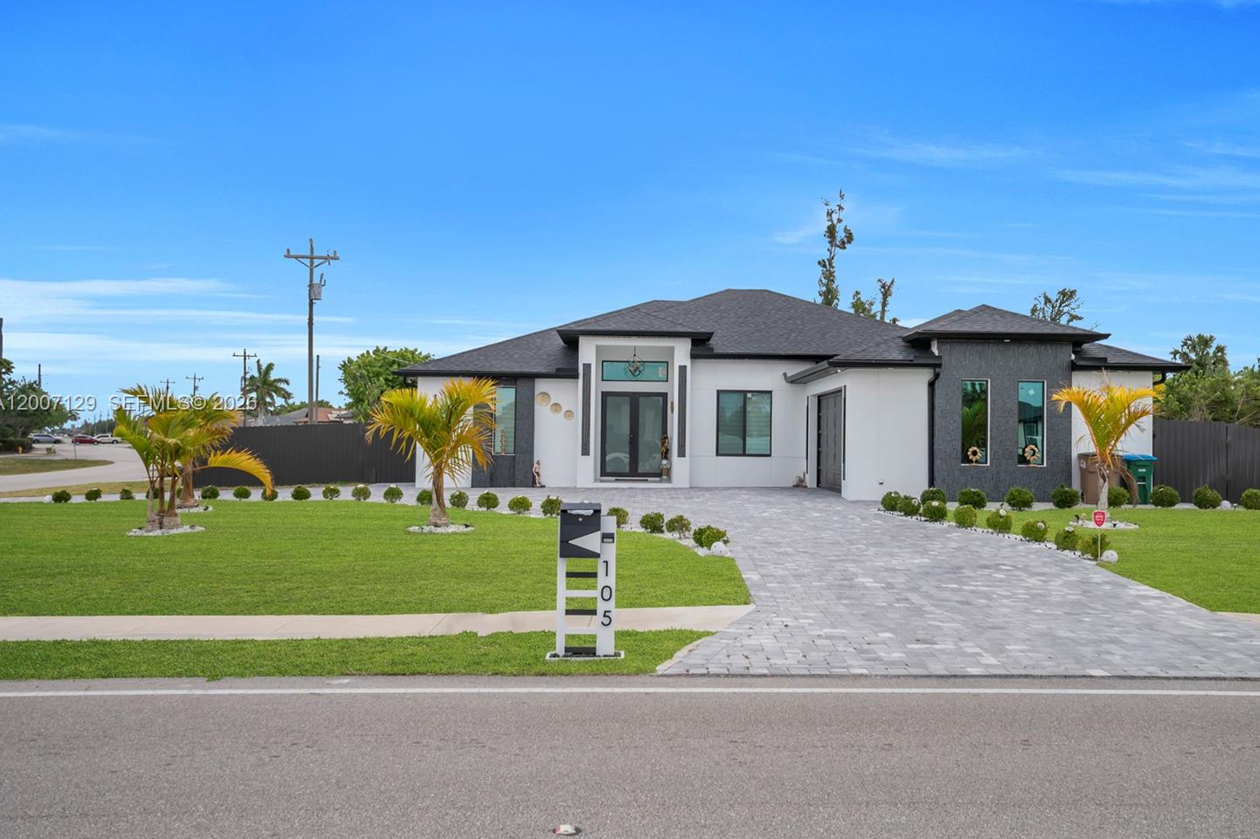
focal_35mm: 33
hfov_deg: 57.2
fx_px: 1155
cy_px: 404
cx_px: 681
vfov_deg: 39.9
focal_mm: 20
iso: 100
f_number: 8
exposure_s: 1/320
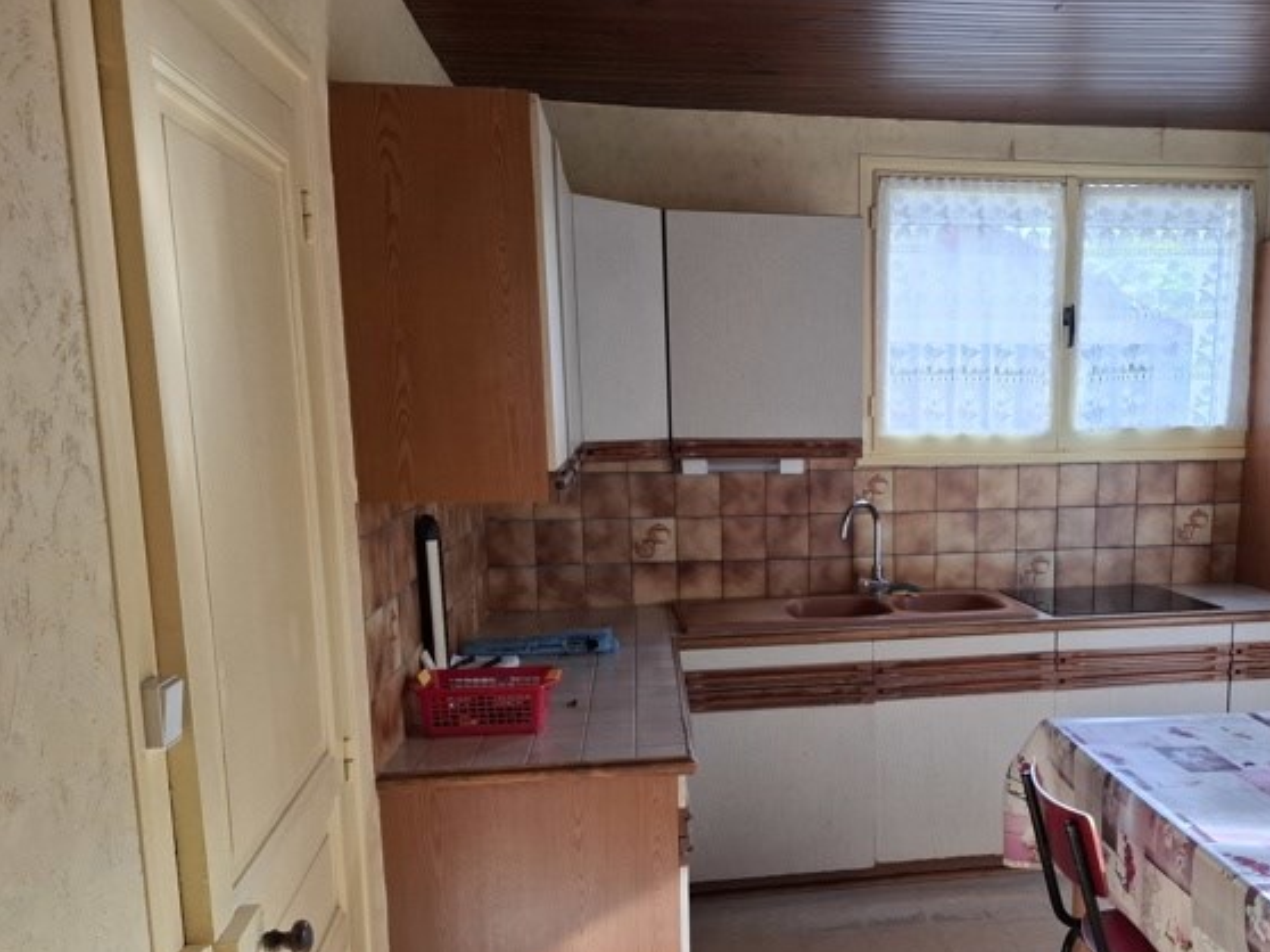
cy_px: 608
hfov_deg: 54.2
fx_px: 1210
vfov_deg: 42.5
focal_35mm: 33
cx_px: 853
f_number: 1.8
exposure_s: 1/120
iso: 64
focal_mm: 5.54
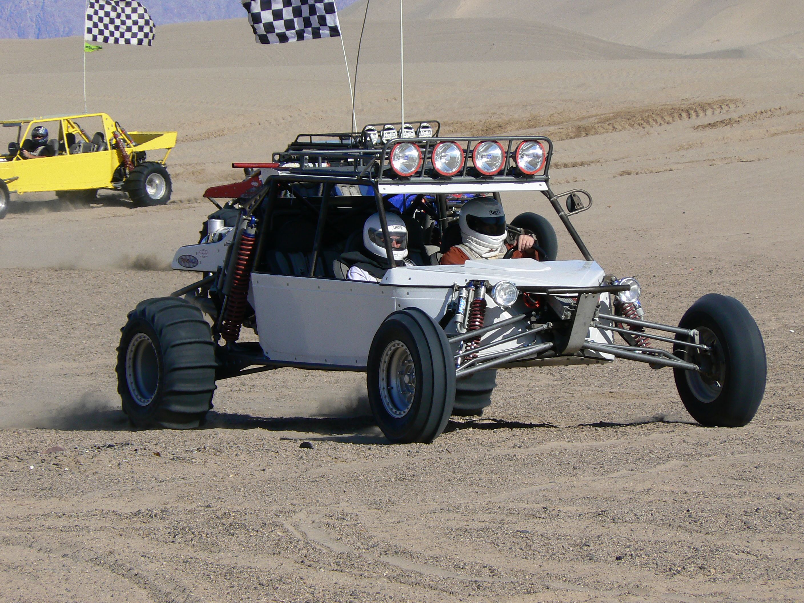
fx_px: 7549
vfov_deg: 4.6
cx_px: 402
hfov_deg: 6.1
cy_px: 302
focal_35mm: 325
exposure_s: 1/640
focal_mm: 54.2
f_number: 8
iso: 80
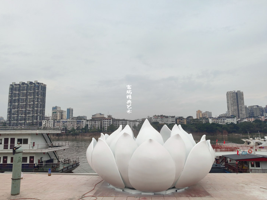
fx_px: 208
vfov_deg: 51.3
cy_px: 99
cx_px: 129
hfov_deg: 65.3
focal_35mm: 27
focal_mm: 4.75
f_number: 1.75
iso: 112
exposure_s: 1/656
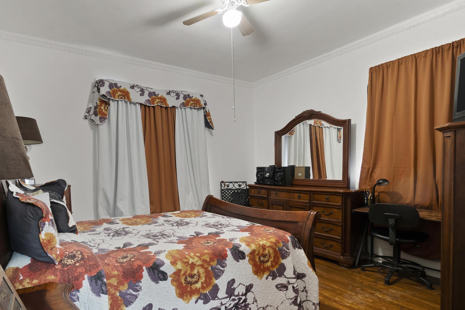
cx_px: 188
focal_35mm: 18
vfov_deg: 67.4
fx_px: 232
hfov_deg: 89.0
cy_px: 159
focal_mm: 10
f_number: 8
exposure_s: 2.5
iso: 400
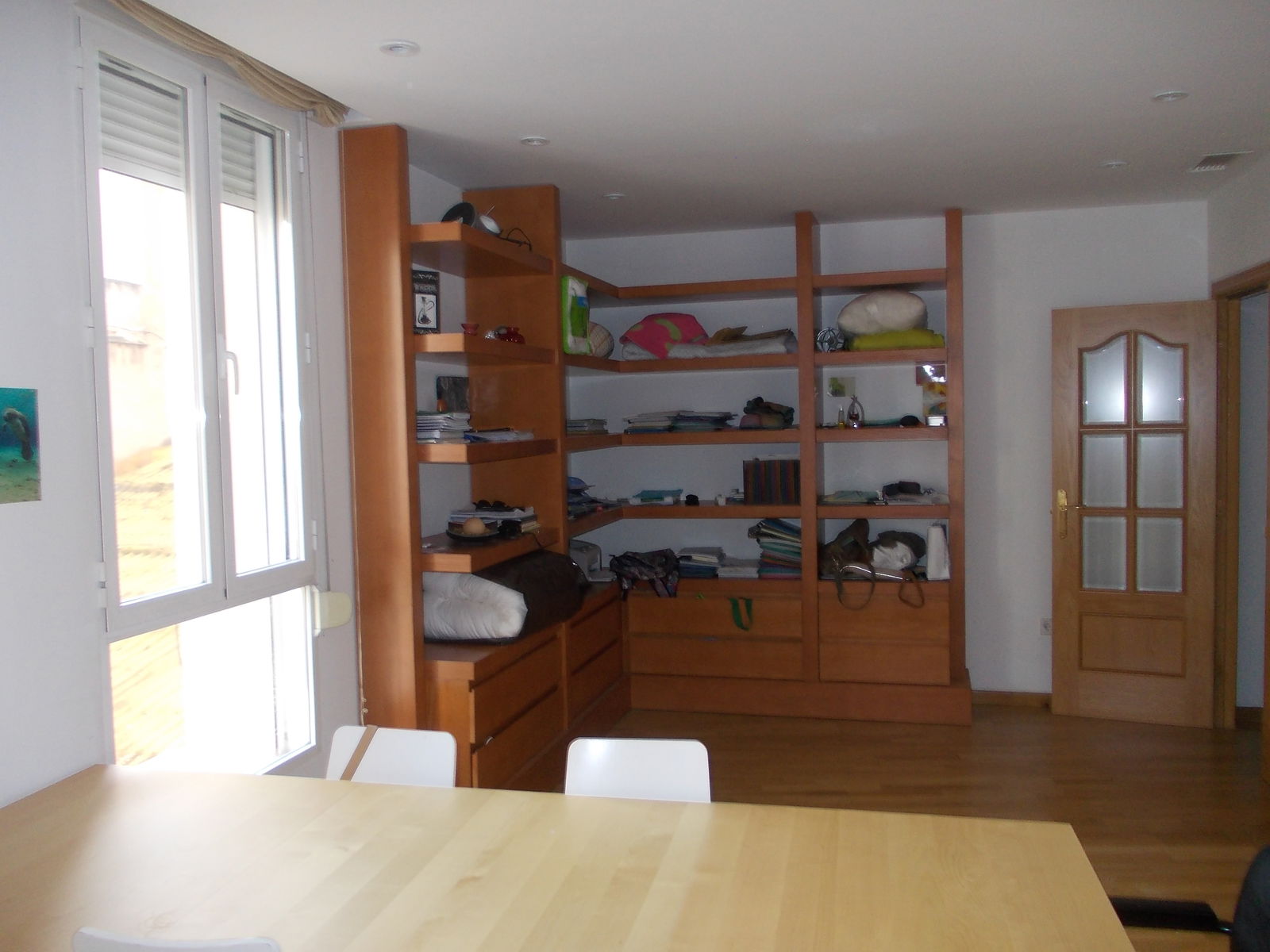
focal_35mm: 28
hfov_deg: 63.4
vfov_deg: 49.7
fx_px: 1027
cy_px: 476
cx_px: 635
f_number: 2.7
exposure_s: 1/25
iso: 100
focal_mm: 4
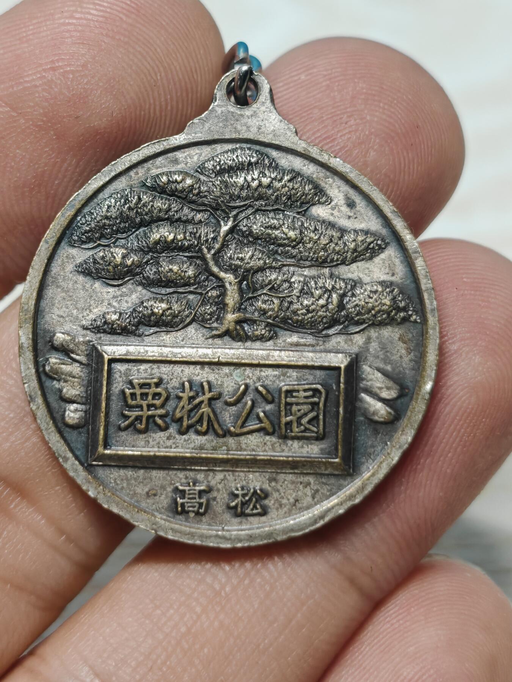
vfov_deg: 20.7
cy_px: 341
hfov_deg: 15.6
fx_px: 1874
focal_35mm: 95
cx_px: 256
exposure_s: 1/100
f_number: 1.6
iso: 160
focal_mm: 7.62
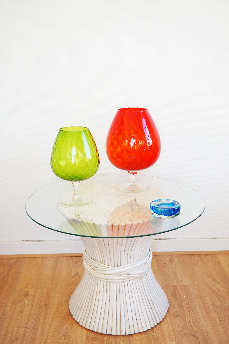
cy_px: 172
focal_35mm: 40
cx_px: 114
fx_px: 387
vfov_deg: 47.9
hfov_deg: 33.0
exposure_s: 1/160
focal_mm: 27
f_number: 4.5
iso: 640
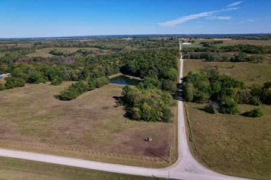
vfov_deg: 57.2
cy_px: 90
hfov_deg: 78.6
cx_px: 136
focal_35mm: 22
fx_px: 166
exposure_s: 1/80
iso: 100
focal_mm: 8.38
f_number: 2.8
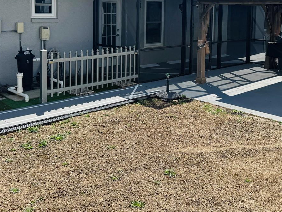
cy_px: 35
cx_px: 169
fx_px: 350
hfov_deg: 43.6
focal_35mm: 43
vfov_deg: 32.4
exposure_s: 1/6410
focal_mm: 6.76
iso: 80
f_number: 1.78
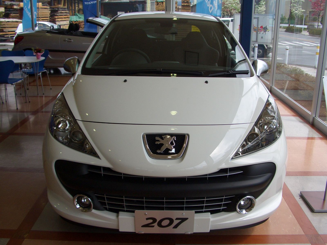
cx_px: 164
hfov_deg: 52.6
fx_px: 331
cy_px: 122
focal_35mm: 35
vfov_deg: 40.7
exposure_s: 1/250
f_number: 4.3
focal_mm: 5.8
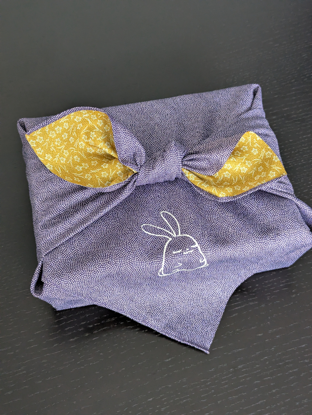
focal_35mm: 48
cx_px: 156
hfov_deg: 30.3
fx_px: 575
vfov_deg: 39.6
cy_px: 208
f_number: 1.85
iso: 652
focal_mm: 6.81
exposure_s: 1/23.8
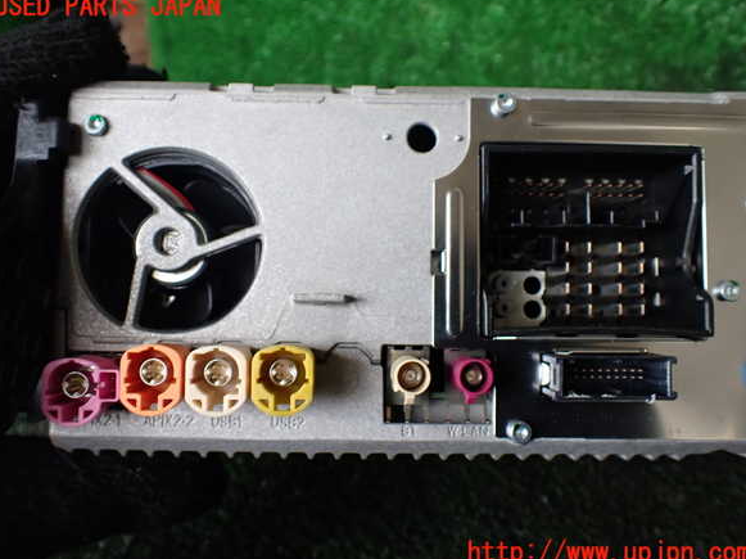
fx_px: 668
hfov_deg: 58.4
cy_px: 280
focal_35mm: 31
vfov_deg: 45.4
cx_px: 372
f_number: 2.3
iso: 200
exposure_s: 1/125
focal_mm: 5.4
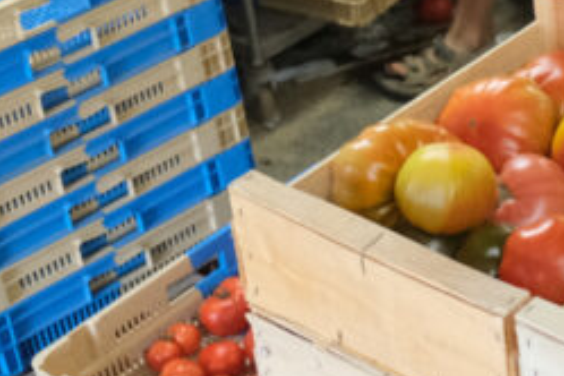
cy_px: -87
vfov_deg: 12.0
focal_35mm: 111
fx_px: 1739
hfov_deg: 16.8
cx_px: 829
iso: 2000
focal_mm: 18
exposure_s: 1/60
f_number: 2.8
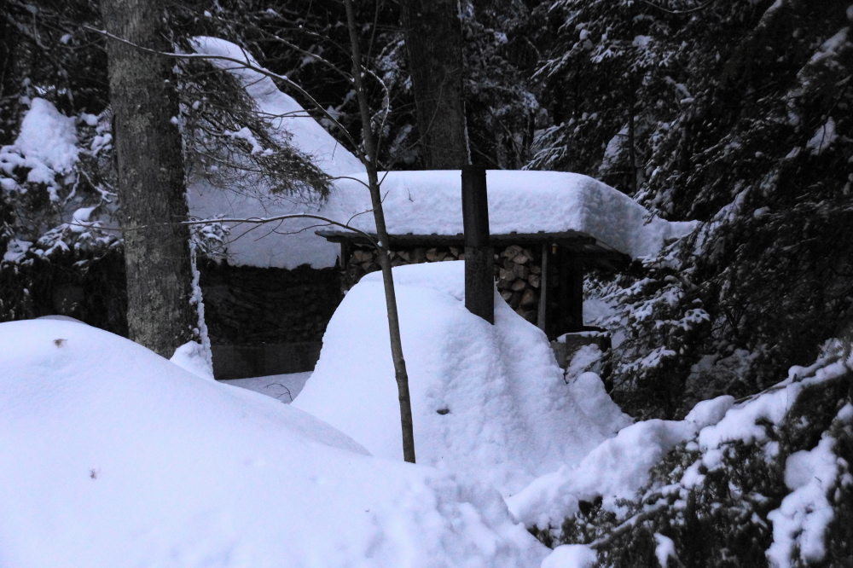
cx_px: 426
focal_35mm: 42
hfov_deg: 46.4
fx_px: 995
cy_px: 284
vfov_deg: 31.9
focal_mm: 28
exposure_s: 1/50
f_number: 4
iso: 1600
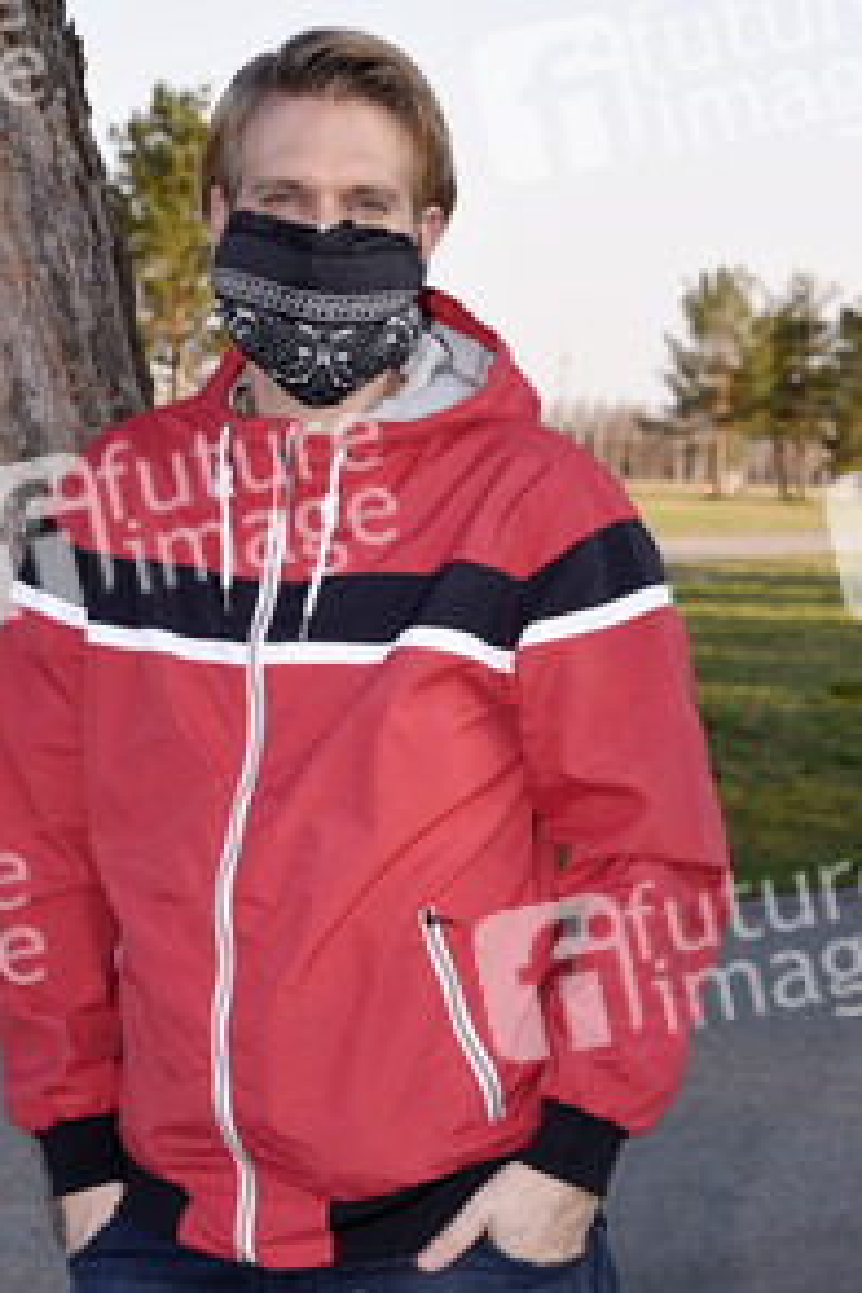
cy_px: 739
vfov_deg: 20.0
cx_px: 299
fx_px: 3663
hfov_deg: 13.4
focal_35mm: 102
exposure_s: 1/160
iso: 400
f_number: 9
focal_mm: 75
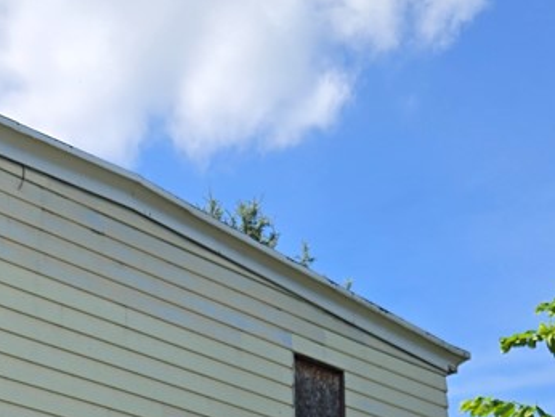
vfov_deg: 19.7
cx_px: 87
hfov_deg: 27.8
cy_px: 558
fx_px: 1091
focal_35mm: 68
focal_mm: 5.4
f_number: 1.8
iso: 25
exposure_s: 1/1445
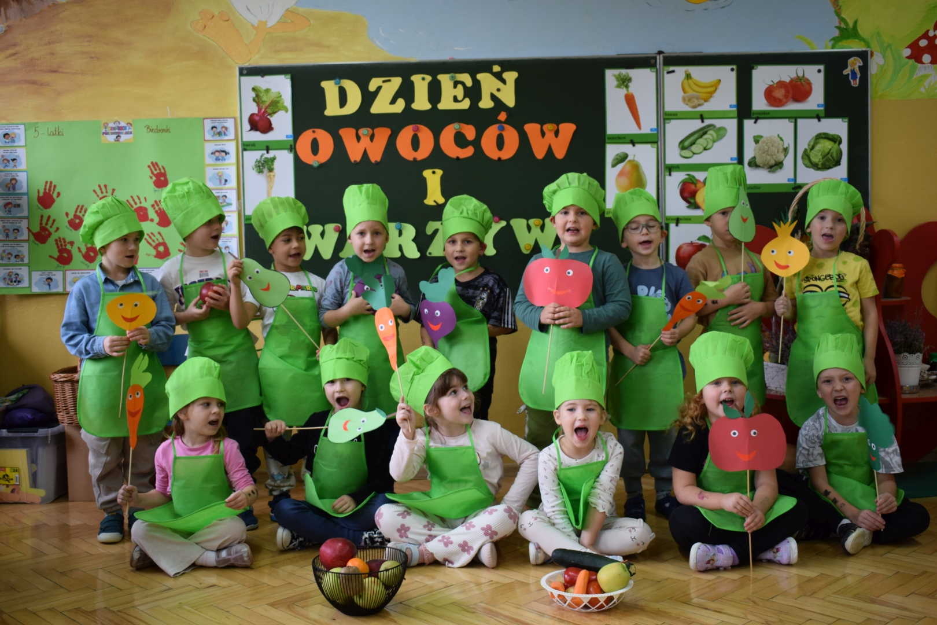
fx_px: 1015
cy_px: 312
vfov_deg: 34.2
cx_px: 468
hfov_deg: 49.6
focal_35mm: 39
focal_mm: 26
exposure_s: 1/60
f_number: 4
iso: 450
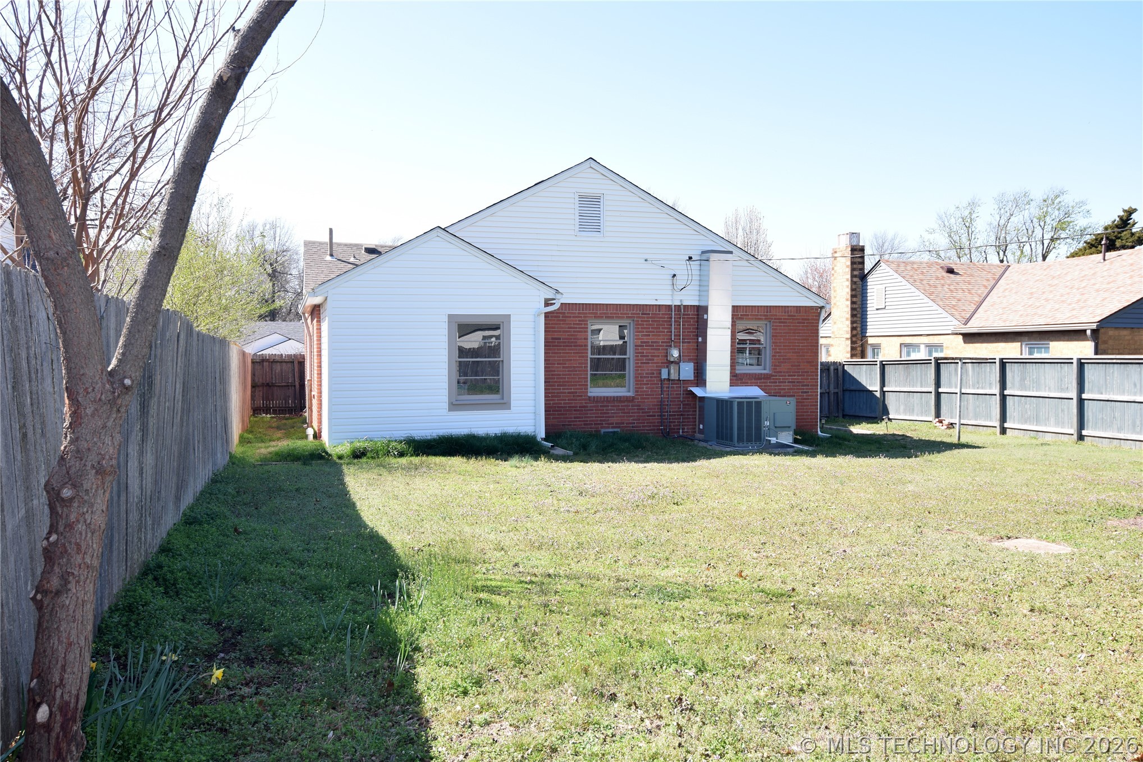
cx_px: 572
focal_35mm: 30
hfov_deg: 61.9
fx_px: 952
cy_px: 381
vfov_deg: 43.6
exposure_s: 1/180
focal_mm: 20
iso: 100
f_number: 6.7
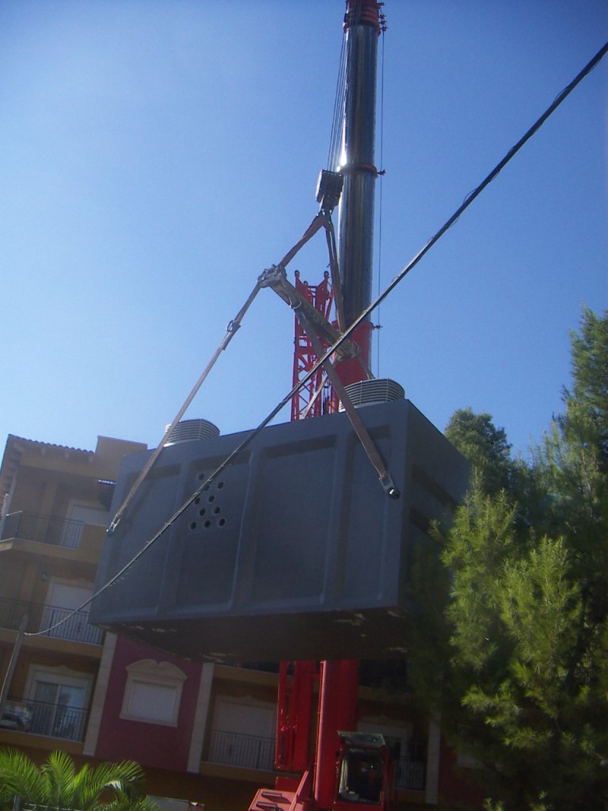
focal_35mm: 36
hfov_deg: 39.7
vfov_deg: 51.4
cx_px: 304
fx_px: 843
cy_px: 406
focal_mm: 4.7
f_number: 6.7
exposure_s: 1/200
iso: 50
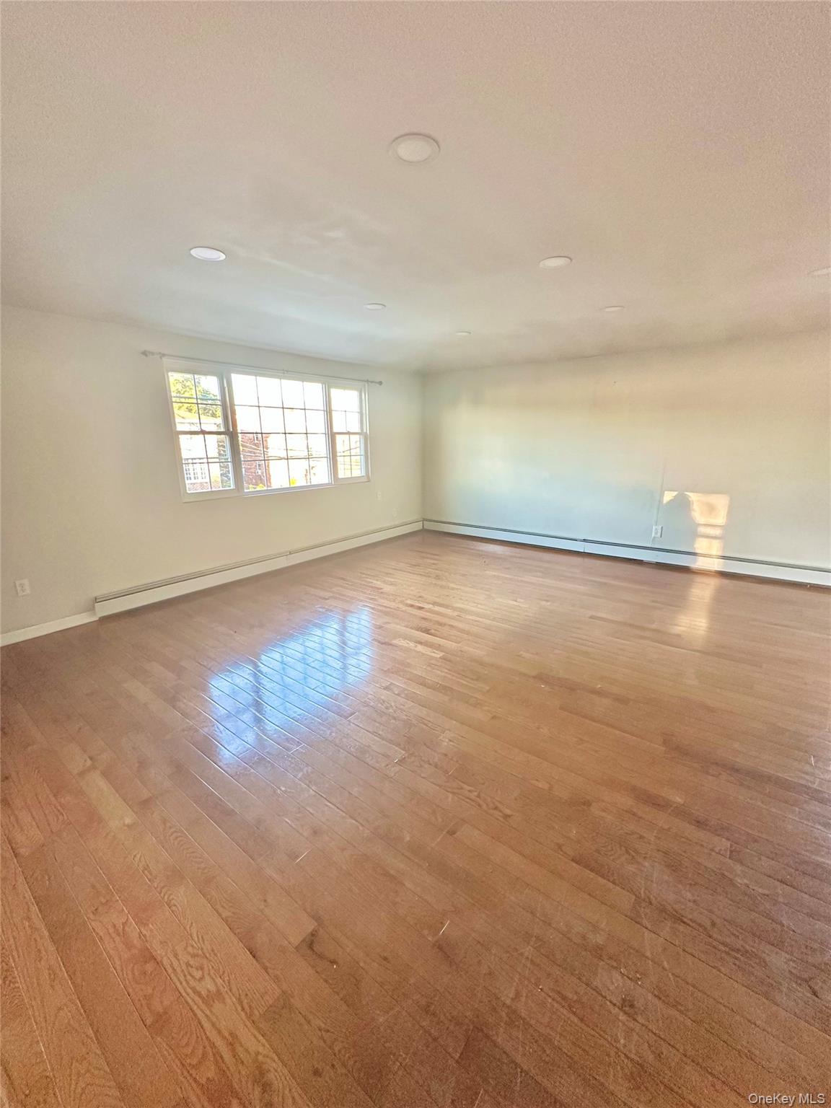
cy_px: 554
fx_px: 448
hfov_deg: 85.7
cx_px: 416
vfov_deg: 102.1
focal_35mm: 14
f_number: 2.2
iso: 320
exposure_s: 1/84
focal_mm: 2.22
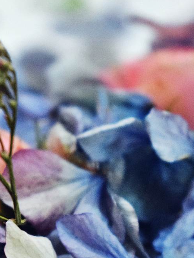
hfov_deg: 8.2
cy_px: 199
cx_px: 109
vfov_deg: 10.8
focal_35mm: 182
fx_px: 1359
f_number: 5.6
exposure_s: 1/60
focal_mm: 52
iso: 4500
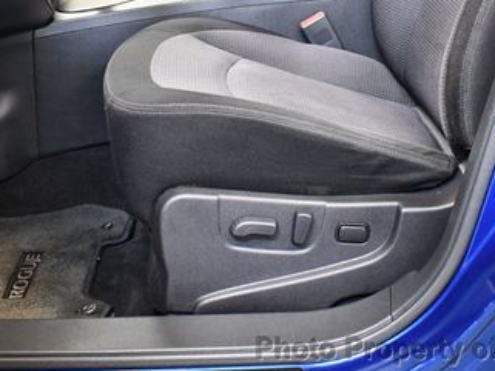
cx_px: 237
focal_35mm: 69
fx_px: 987
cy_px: 49
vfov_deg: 20.9
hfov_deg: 28.2
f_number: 3.5
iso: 3200
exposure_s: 1/80
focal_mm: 18
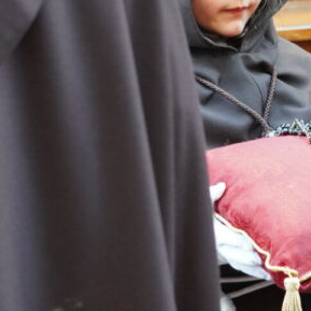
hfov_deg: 9.3
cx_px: 340
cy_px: 140
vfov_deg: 9.4
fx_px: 1892
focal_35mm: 186
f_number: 4.5
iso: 4000
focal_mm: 55
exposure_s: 1/160
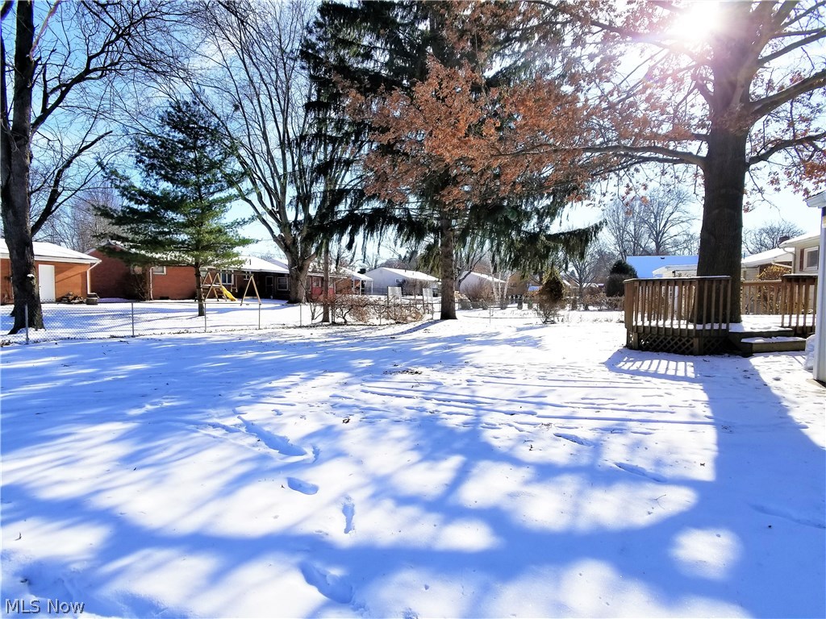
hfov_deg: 67.3
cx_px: 413
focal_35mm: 26
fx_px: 620
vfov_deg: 53.1
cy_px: 310
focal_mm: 4.25
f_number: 1.7
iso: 50
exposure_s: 1/2984
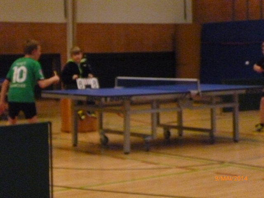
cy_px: 99
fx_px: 854
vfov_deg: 13.2
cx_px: 132
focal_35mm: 112
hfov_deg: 17.6
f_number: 6.5
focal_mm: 20
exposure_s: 1/60
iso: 1600
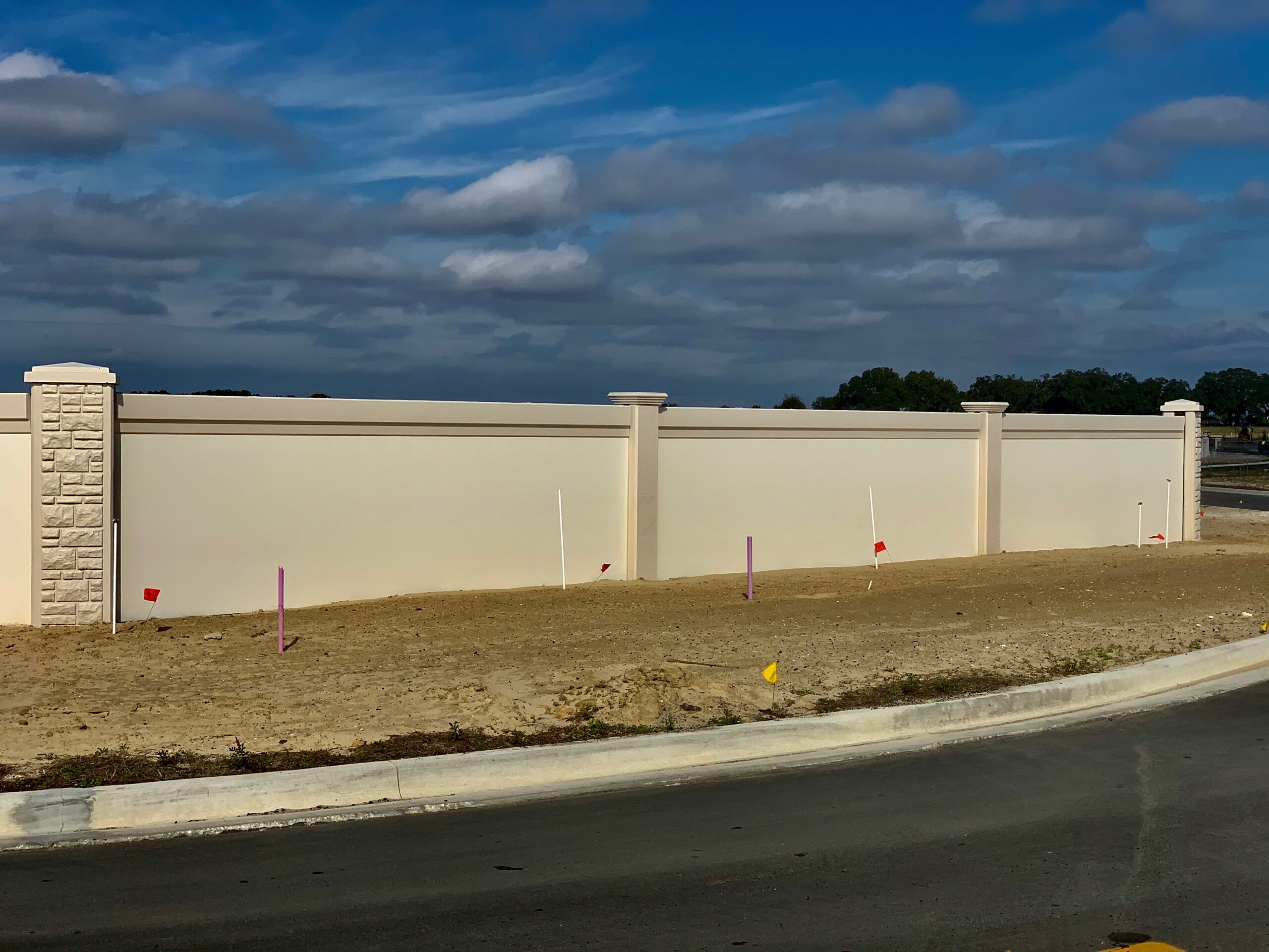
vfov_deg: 28.0
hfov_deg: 36.8
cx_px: 634
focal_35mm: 52
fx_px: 1906
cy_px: 476
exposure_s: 1/3984
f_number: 2.4
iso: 16
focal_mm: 6
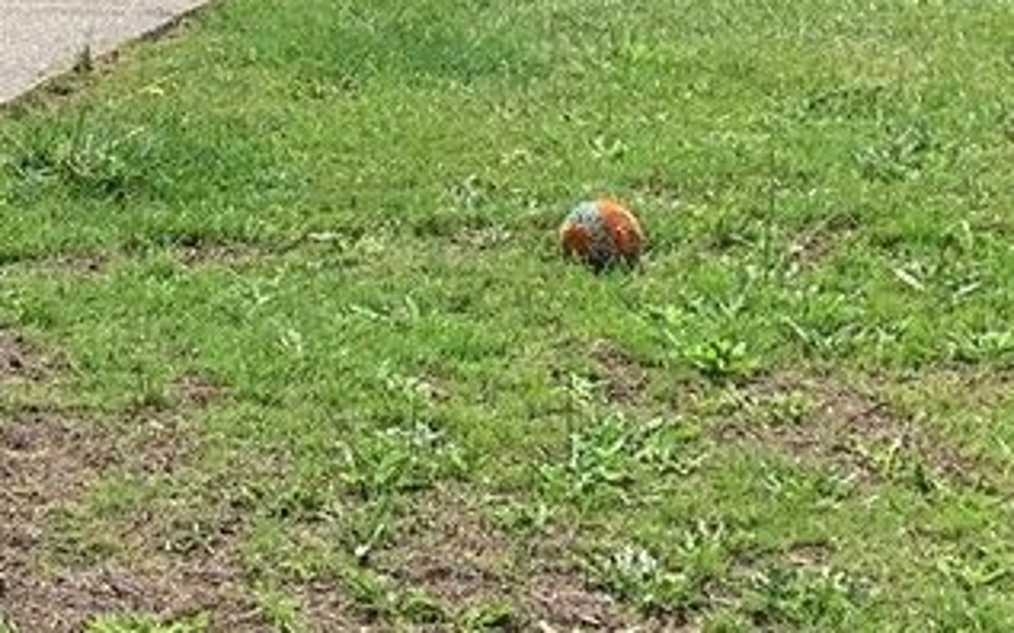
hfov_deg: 14.3
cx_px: -409
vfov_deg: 9.0
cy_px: -508
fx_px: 3841
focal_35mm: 139
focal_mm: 4.25
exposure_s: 1/3086
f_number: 1.8
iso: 25
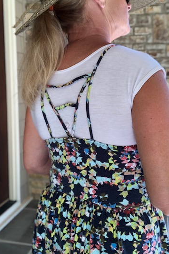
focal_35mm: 40
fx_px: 282
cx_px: 94
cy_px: 103
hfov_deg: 33.4
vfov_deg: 48.2
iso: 25
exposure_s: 1/60
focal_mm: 2.87
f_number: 2.2
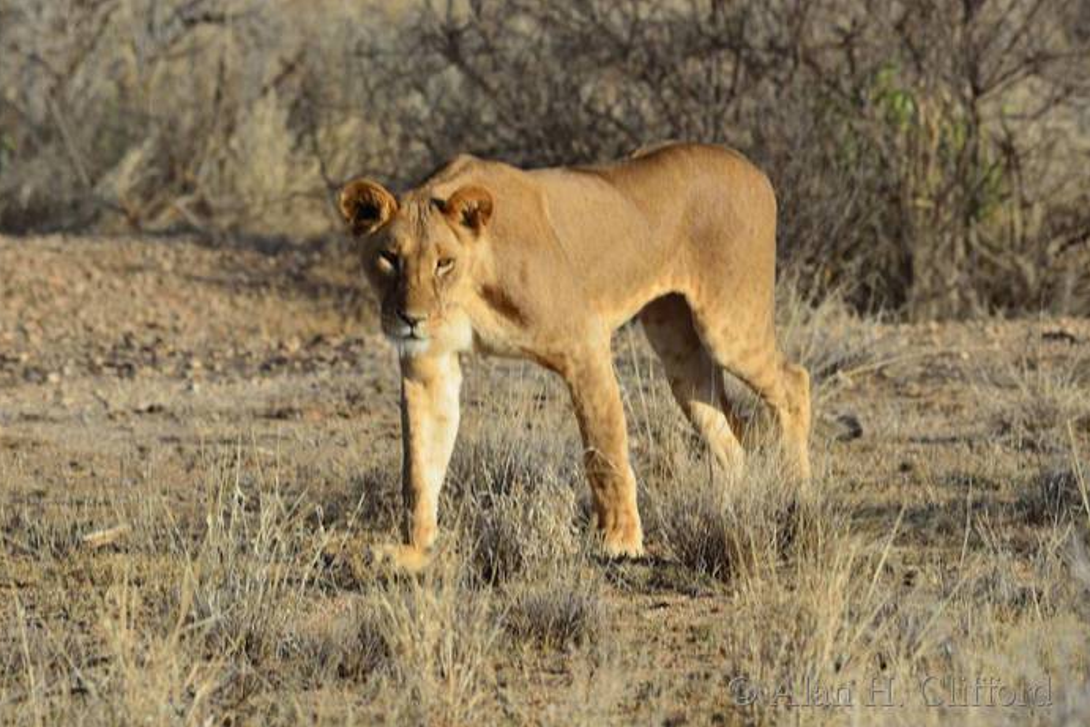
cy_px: 364
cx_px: 544
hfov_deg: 3.4
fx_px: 18351
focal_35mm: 606
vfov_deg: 2.3
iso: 200
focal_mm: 400
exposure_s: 1/400
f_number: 8
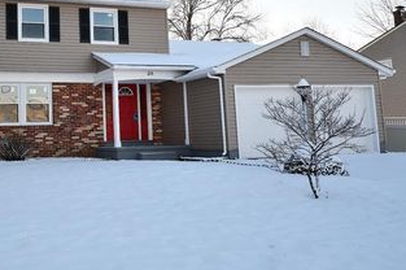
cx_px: 104
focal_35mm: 48
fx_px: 541
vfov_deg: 27.7
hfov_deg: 40.1
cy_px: 72
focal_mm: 20
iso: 100
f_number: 5.6
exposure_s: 1/160
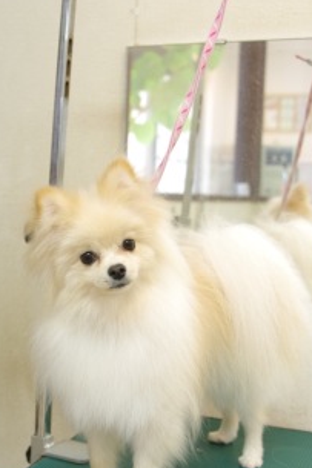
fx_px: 716
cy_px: 301
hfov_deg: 24.5
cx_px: 123
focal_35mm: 55
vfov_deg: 36.0
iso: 1600
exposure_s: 1/125
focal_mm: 28
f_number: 3.5
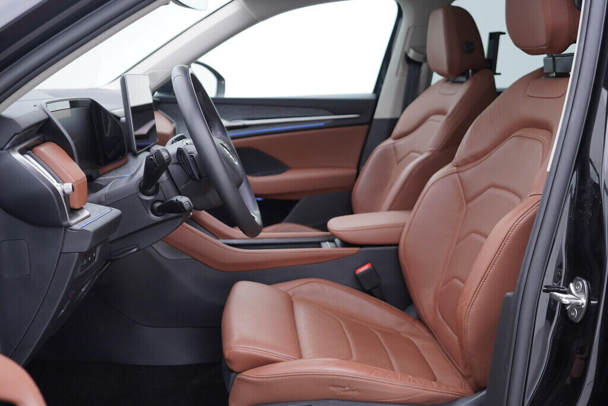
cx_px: 304
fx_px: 608
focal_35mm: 36
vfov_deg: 36.9
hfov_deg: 53.1
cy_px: 203
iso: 160
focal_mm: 24
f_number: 2.8
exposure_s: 1/40
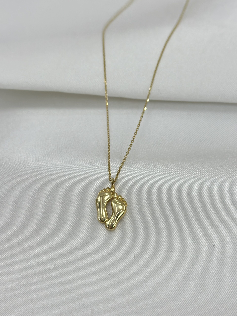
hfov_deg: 30.3
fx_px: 438
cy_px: 158
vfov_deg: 39.7
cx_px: 118
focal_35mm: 48
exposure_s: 1/543
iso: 80
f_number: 1.78
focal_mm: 6.86
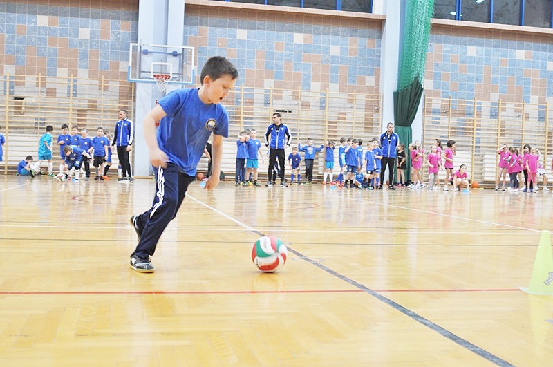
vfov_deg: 28.9
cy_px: 184
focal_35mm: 46
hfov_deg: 42.4
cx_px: 276
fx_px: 713
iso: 500
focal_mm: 31
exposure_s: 1/100
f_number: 2.8
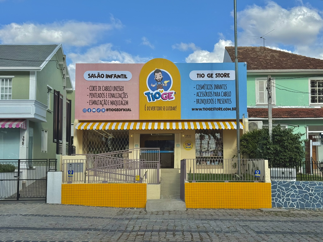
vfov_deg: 30.3
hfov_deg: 39.7
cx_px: 162
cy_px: 121
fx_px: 448
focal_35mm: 48
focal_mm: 6.76
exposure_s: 1/4587
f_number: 1.78
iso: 64
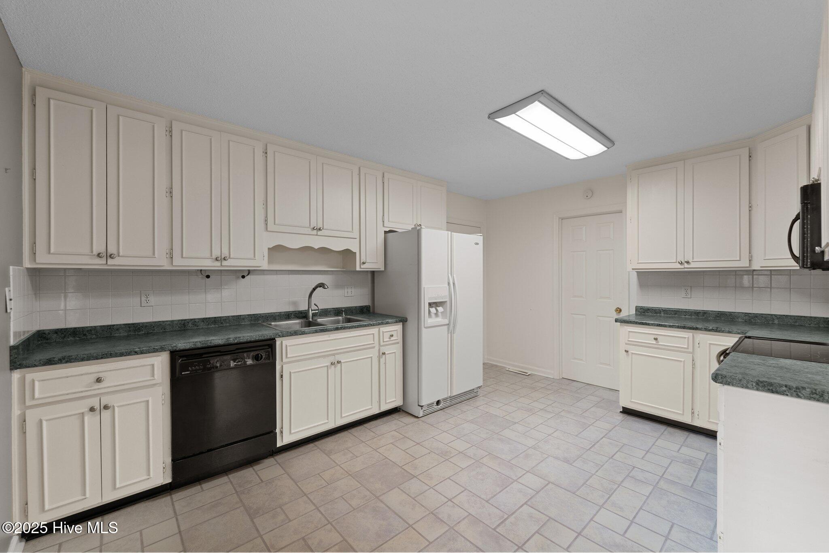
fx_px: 322
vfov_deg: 81.2
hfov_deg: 104.3
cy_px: 276
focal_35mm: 14
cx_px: 414
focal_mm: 14
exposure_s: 1/2.5
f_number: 8
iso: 500
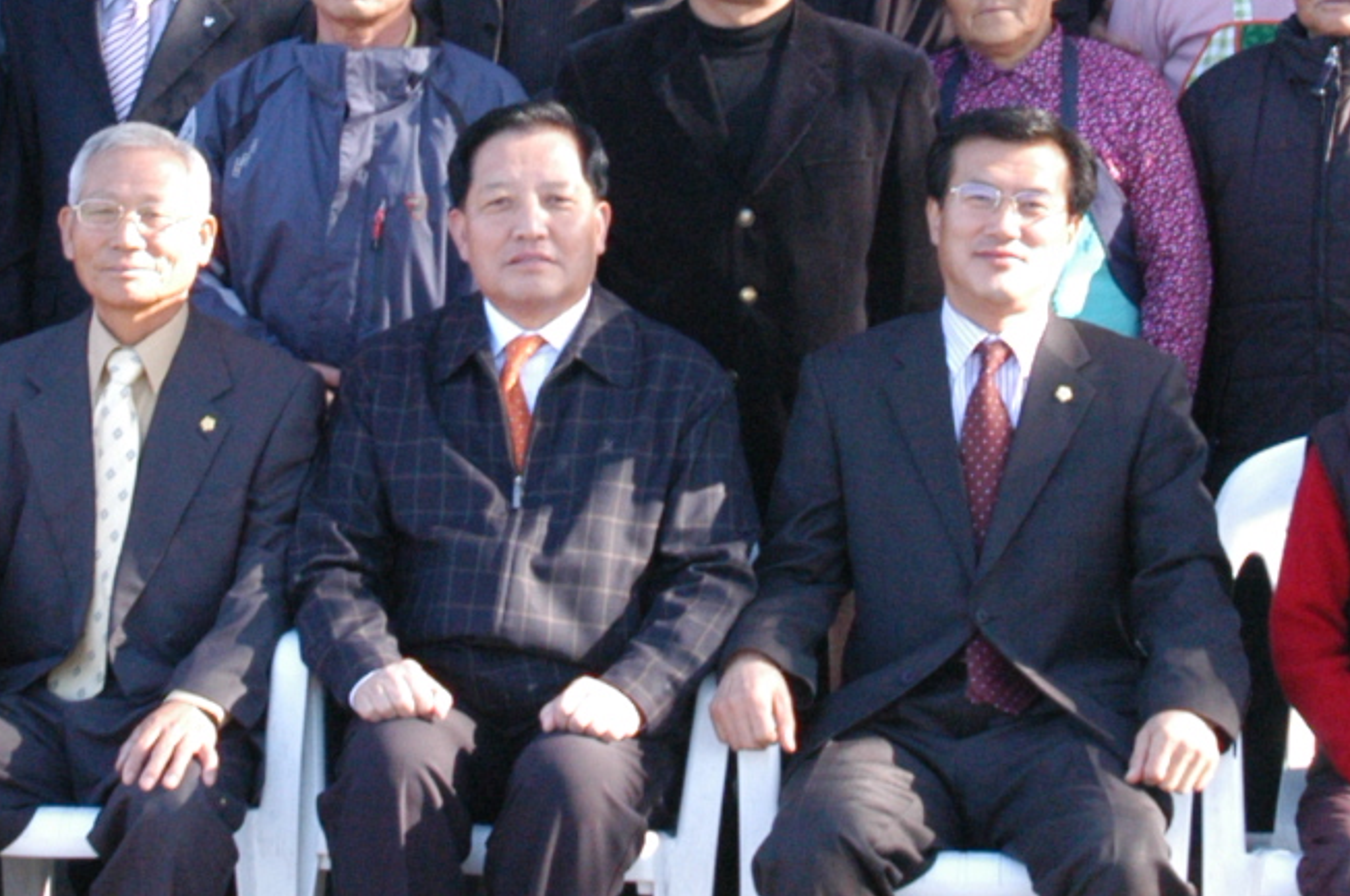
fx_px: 5019
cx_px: 723
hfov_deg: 15.3
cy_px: 2
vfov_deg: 10.1
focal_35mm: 134
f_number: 7.1
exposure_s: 1/200
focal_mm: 26
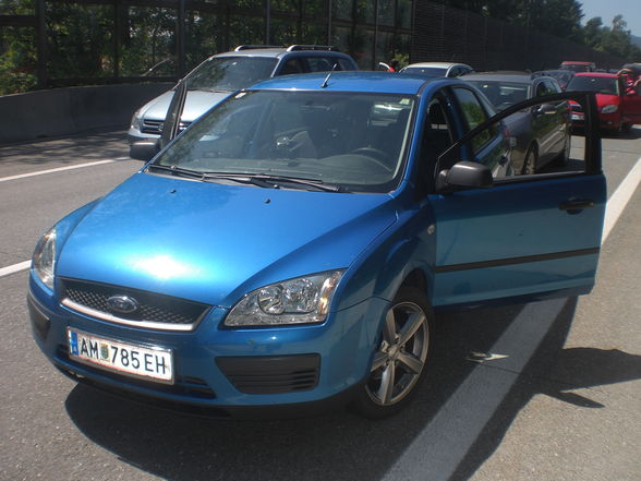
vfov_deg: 39.7
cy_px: 240
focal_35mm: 36
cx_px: 320
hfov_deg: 51.4
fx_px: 667
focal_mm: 6.3
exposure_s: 1/320
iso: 50
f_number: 4.4
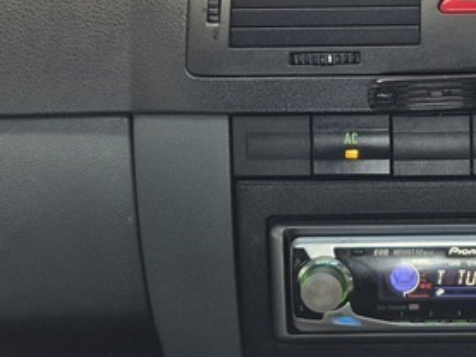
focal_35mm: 85
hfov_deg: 22.3
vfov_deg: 17.3
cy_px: 101
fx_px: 1169
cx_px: 452
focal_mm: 5.4
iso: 400
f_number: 1.8
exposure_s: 1/100
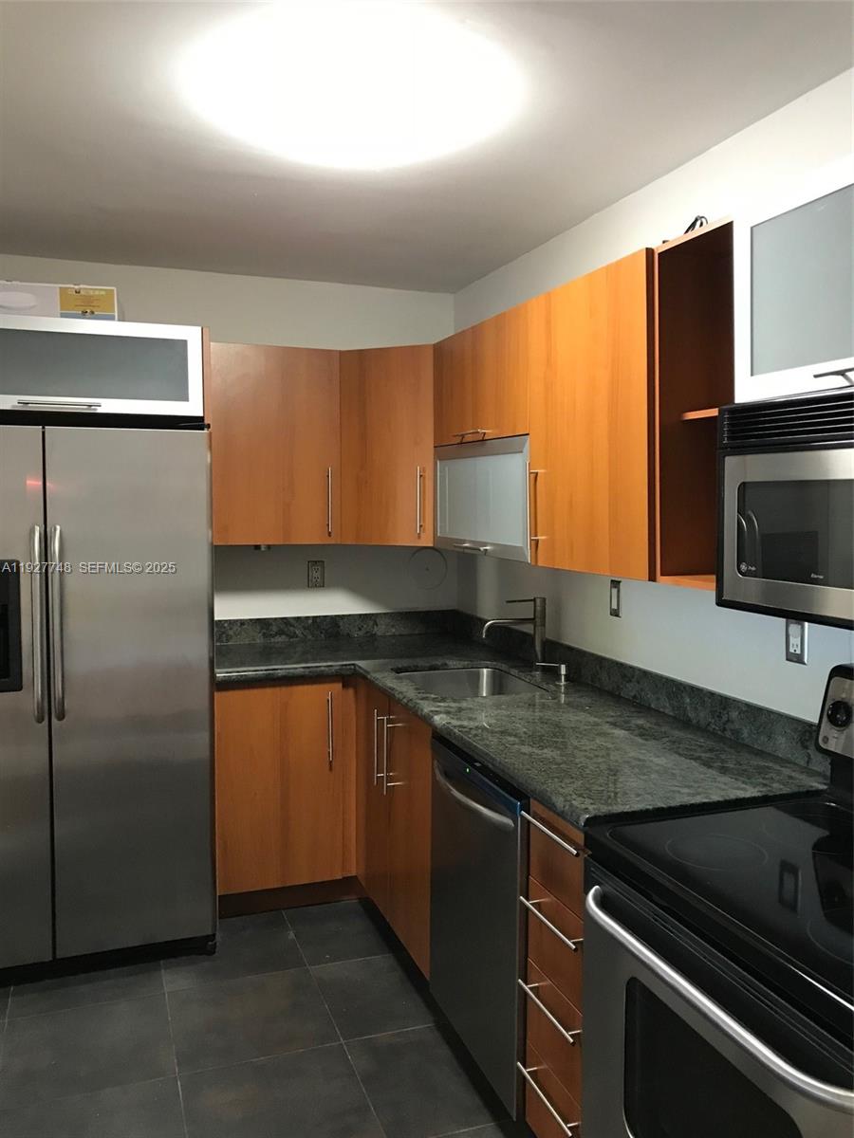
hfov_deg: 49.7
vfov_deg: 63.4
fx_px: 921
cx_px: 427
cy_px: 569
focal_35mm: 28
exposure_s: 1/15
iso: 80
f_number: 1.8
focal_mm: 3.99
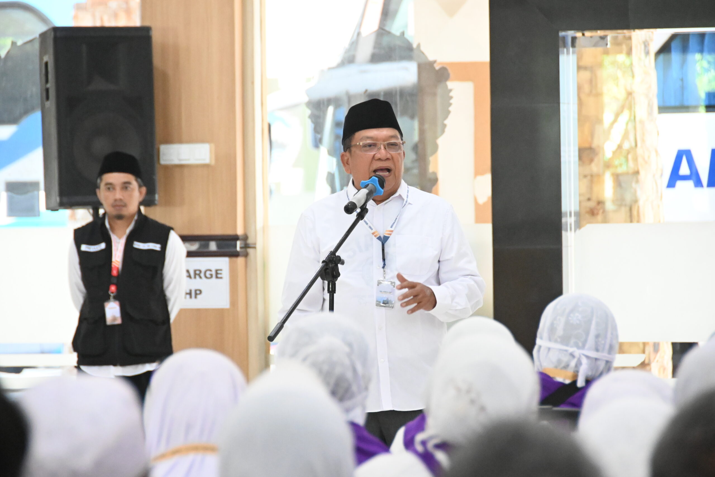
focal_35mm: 225
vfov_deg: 6.1
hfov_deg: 9.1
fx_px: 4469
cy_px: 238
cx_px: 358
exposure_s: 1/125
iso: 9000
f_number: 5.6
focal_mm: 150
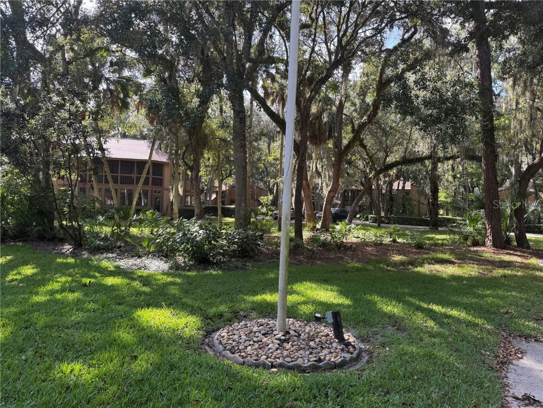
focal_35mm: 24
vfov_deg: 56.8
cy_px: 204
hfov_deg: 71.6
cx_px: 272
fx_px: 376
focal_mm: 6.76
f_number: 1.78
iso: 80
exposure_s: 1/341
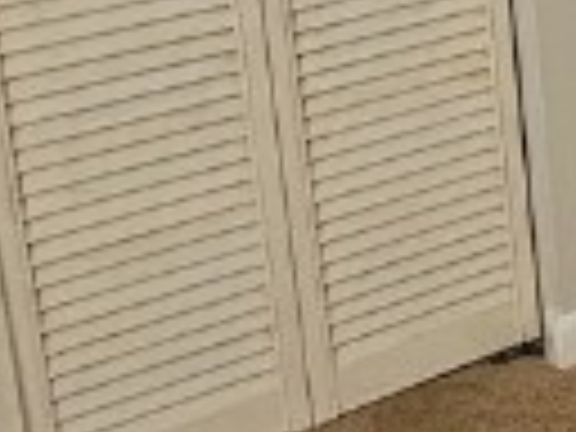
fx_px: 1731
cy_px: -216
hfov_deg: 13.7
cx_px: 1372
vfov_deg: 13.4
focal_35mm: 104
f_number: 2.2
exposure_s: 1/60
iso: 200
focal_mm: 2.2
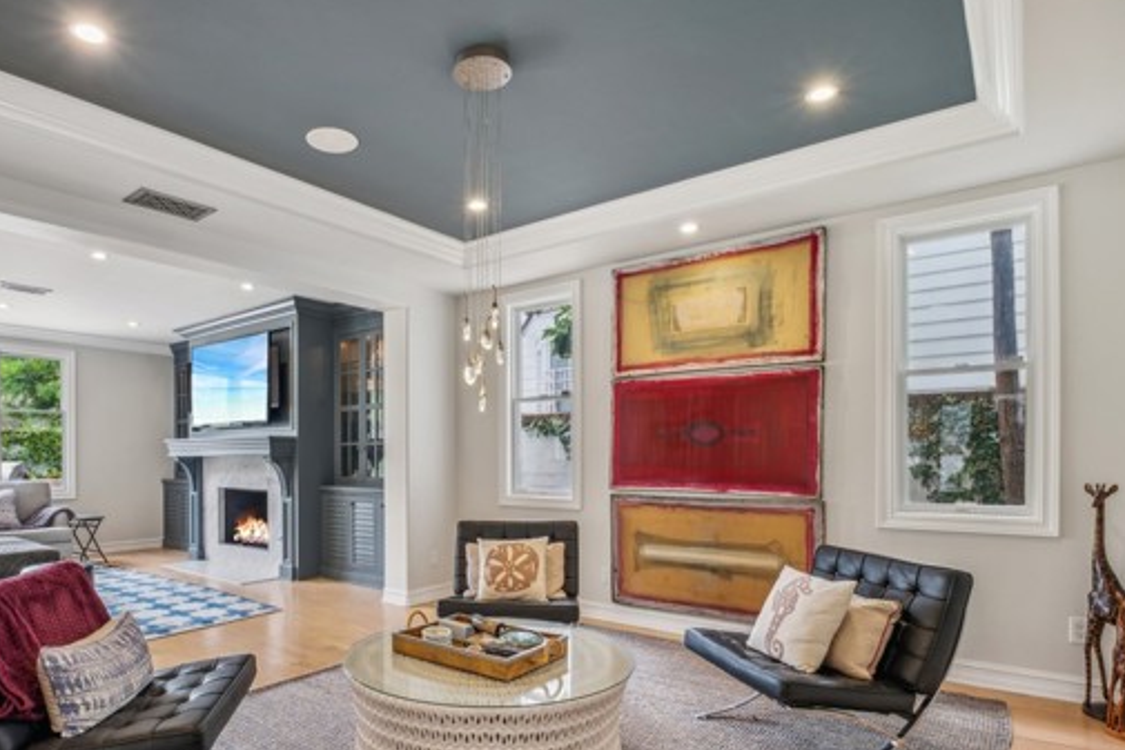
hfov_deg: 86.3
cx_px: 477
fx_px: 594
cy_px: 460
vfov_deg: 63.8
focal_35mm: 19
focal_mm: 10
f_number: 8
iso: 160
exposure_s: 1/6
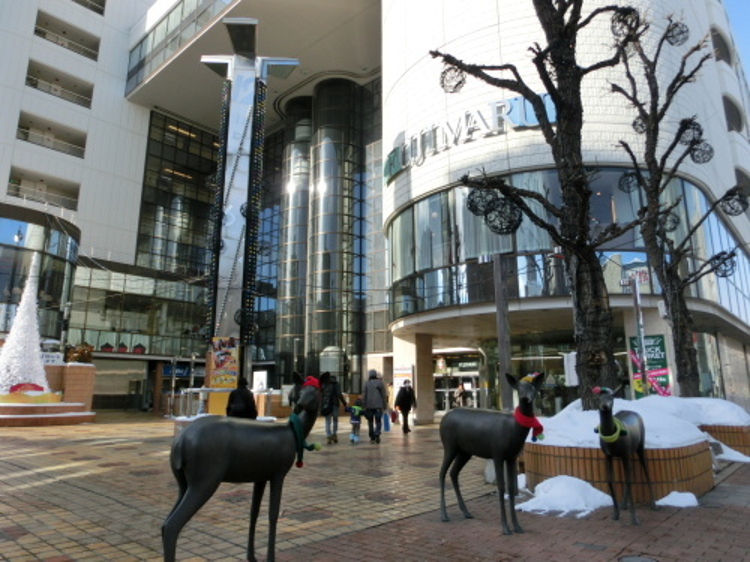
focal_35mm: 24
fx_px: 520
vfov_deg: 56.8
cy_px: 281
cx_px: 375
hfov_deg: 71.6
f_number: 3
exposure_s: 1/800
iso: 80
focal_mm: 4.24
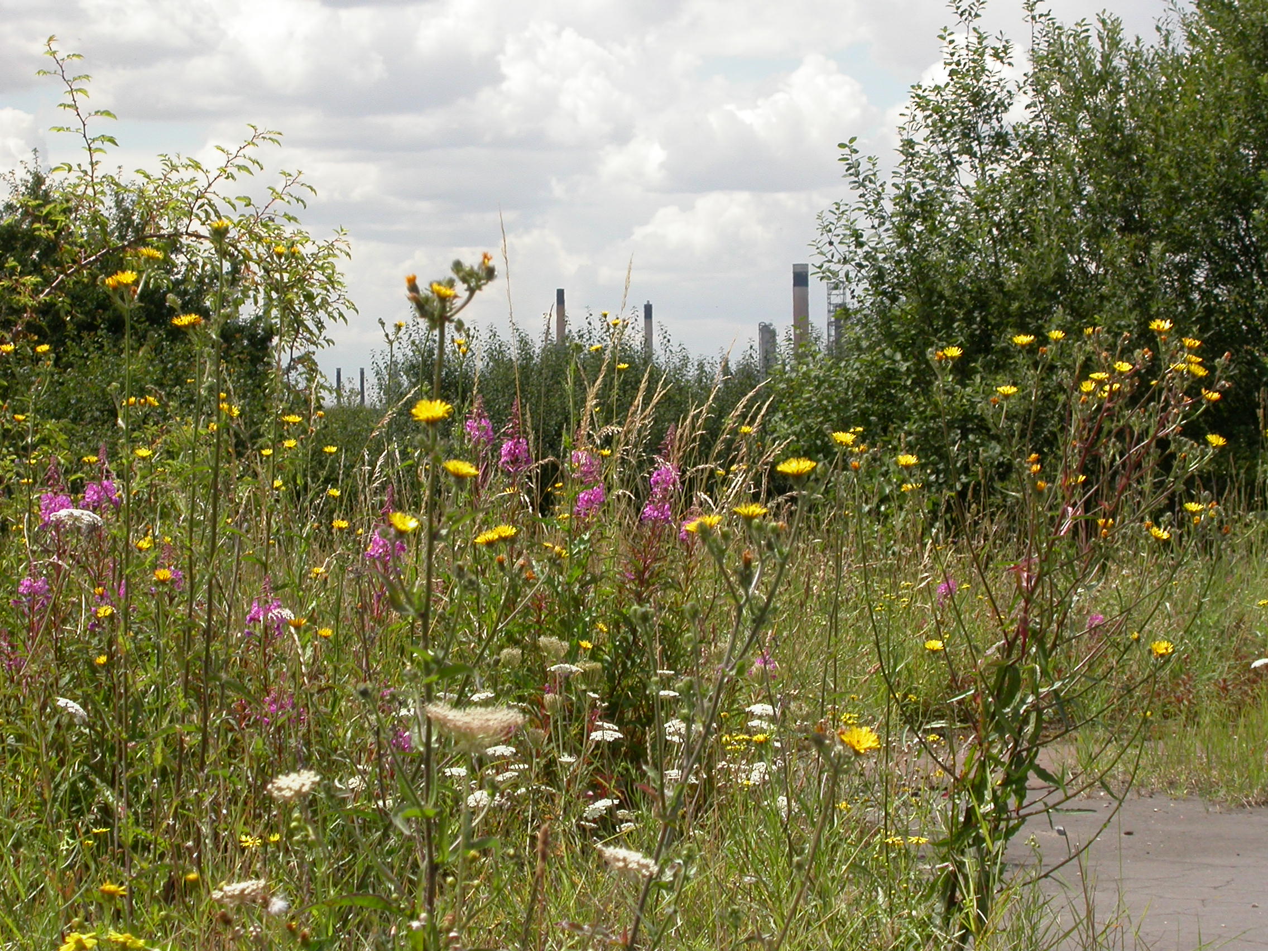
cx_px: 634
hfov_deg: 18.7
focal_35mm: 105
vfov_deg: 14.1
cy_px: 476
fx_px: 3846
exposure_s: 1/381
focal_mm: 21.8
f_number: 6.5
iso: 100
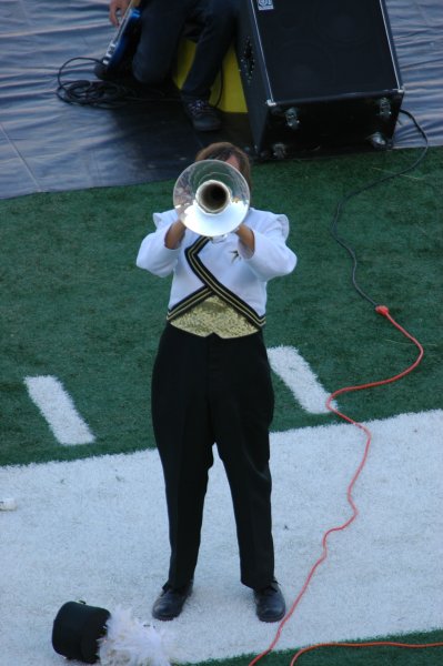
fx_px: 11093
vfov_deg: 3.4
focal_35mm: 600
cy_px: 333
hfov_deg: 2.3
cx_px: 222
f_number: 5.6
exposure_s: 1/160
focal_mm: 400
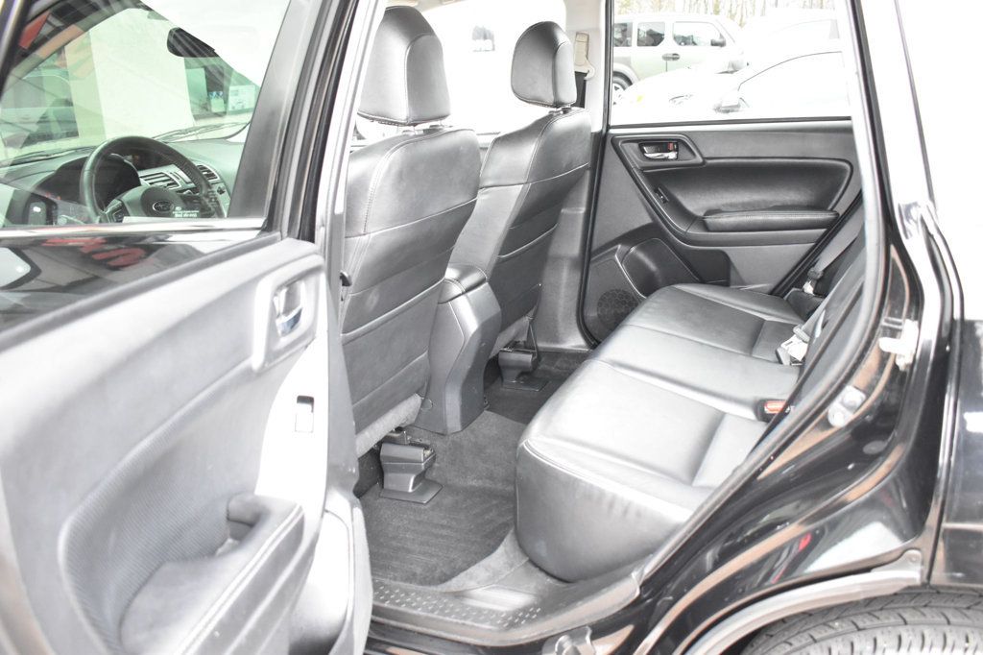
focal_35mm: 33
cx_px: 492
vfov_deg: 39.9
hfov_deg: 57.2
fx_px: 901
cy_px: 328
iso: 2800
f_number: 4
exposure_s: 1/125
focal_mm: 22
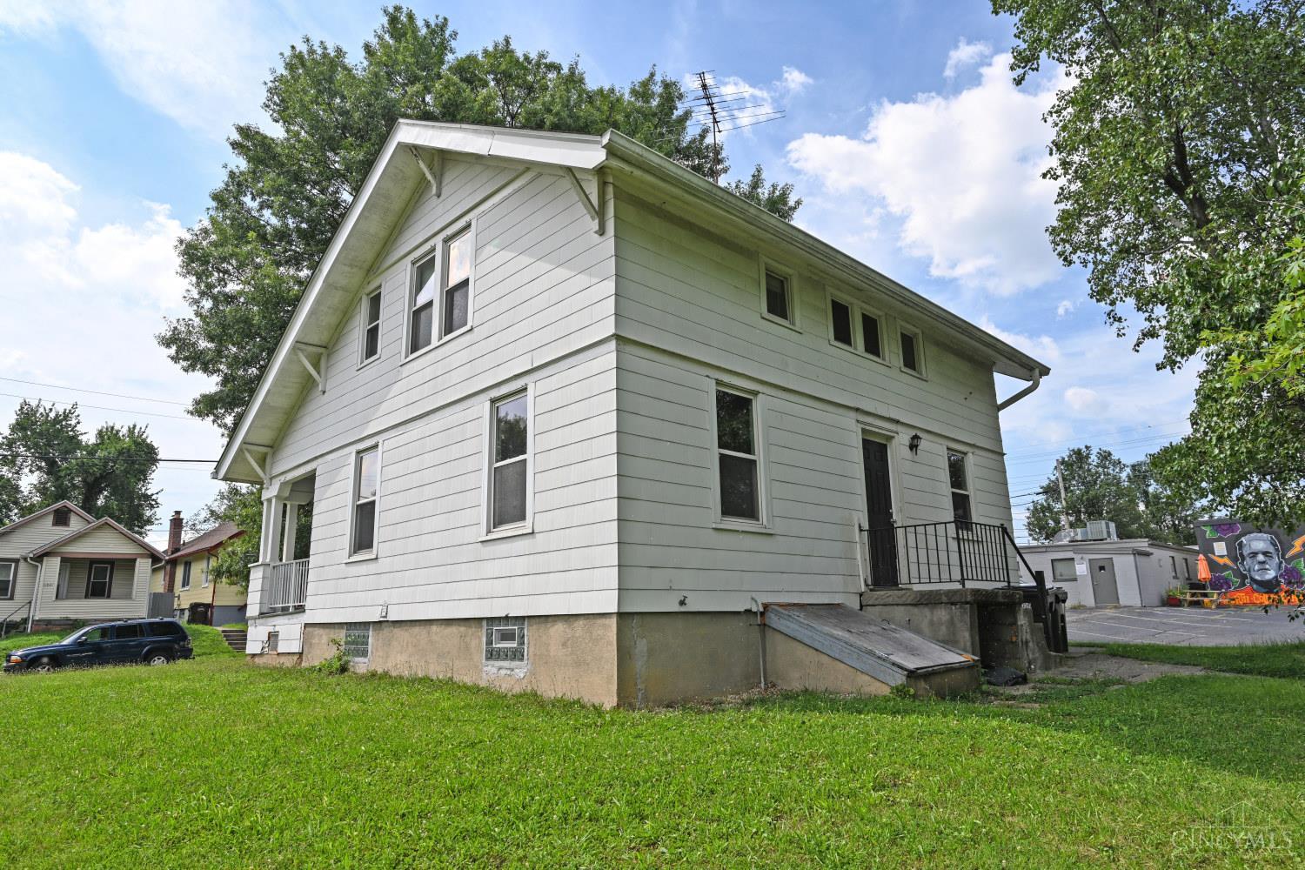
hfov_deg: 79.9
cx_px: 652
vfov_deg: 58.3
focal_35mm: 22
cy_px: 435
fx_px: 779
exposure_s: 1/400
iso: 100
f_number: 7.1
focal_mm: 21.5
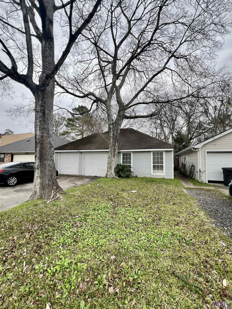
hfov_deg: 89.9
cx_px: 116
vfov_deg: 106.2
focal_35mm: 13
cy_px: 154
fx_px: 116
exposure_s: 1/99
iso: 40
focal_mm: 1.57
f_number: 1.8
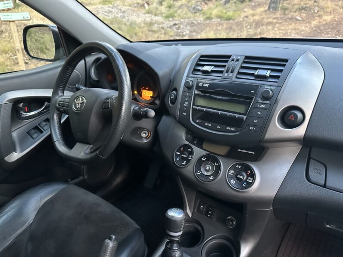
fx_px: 238
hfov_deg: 71.6
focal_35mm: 24
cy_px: 128
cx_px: 172
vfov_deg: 56.8
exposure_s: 1/37
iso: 1000
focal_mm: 6.86
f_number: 1.78
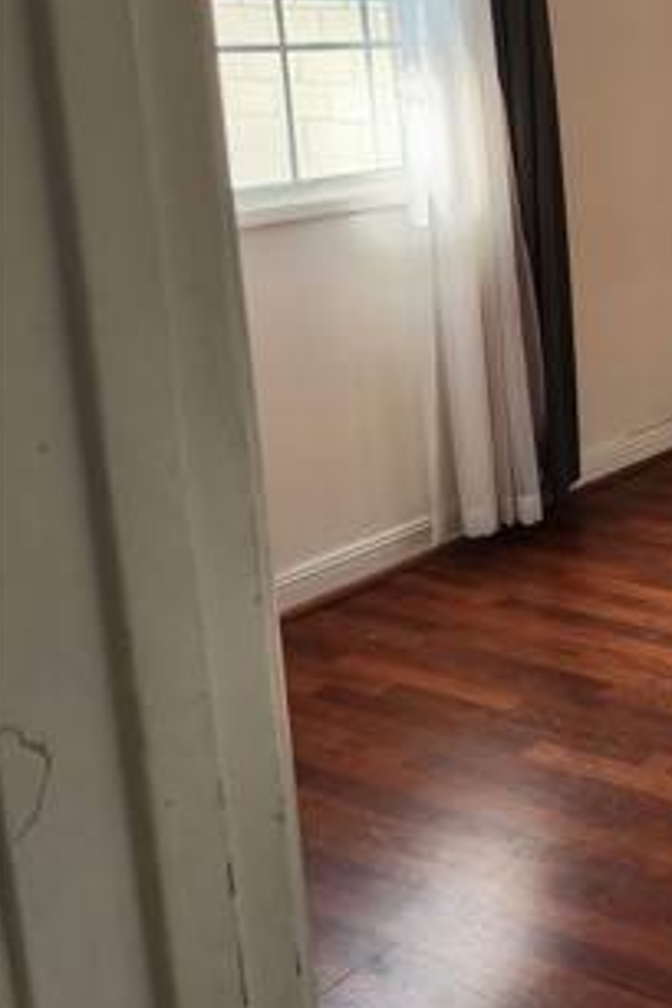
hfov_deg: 21.9
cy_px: 336
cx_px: 1034
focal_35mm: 50
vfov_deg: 39.1
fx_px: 1400
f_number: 1.8
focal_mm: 5.4
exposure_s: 1/180
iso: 100
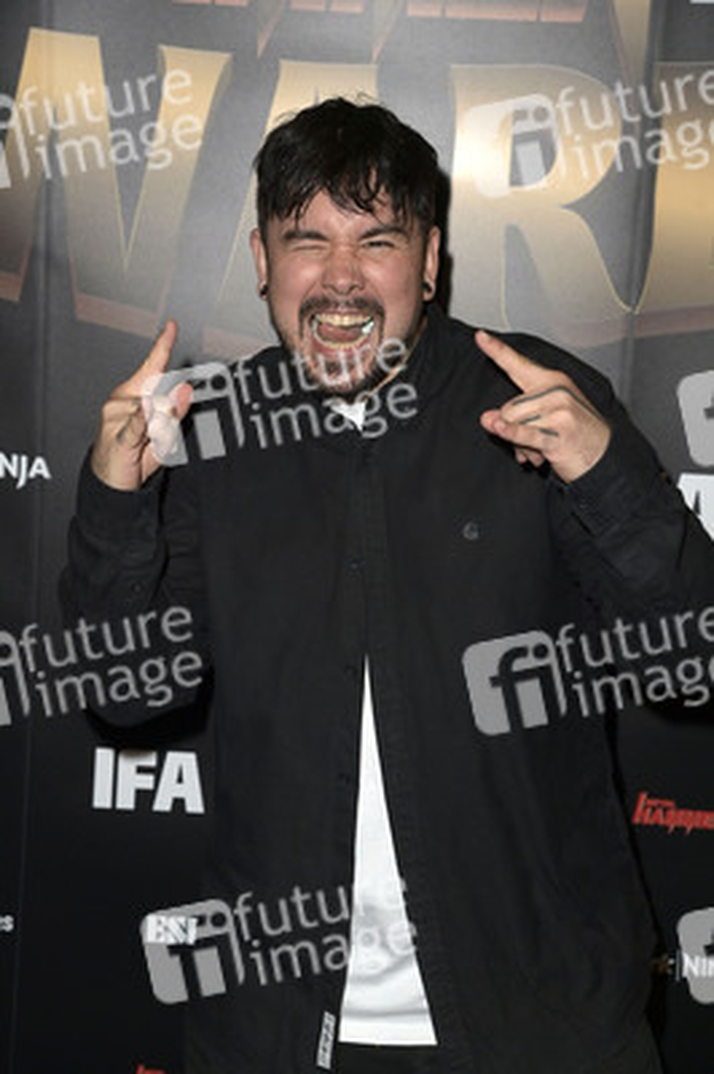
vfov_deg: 30.5
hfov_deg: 20.6
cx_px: 357
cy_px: 537
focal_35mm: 66
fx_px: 1967
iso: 640
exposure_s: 1/200
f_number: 5
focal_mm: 66
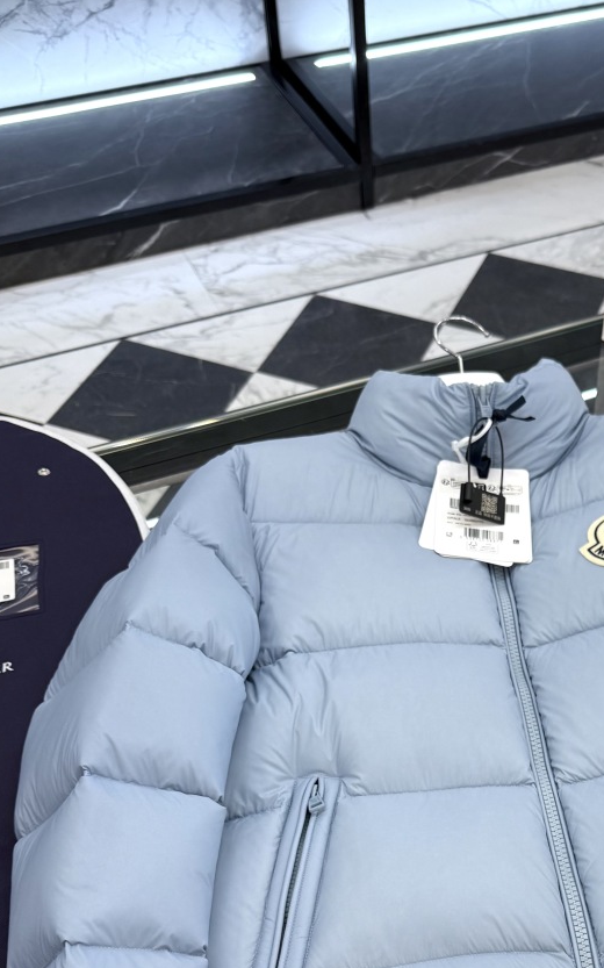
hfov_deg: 28.3
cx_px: 520
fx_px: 1160
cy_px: 759
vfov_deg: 43.4
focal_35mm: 44
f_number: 1.78
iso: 100
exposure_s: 1/125
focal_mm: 6.76
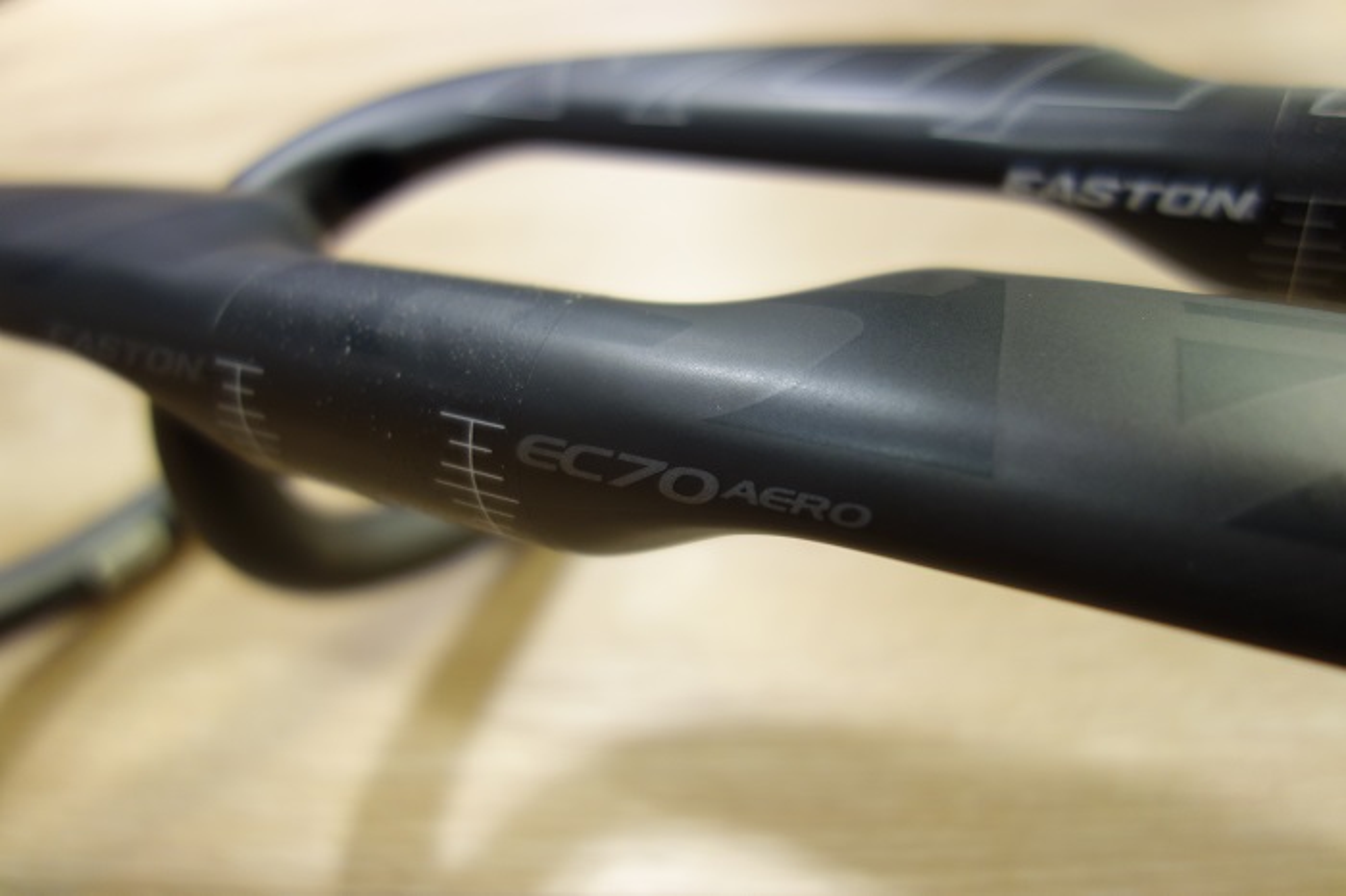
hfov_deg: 65.5
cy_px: 448
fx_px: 1046
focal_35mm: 28
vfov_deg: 46.4
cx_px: 673
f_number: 1.8
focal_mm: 10.4
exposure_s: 1/30
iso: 160
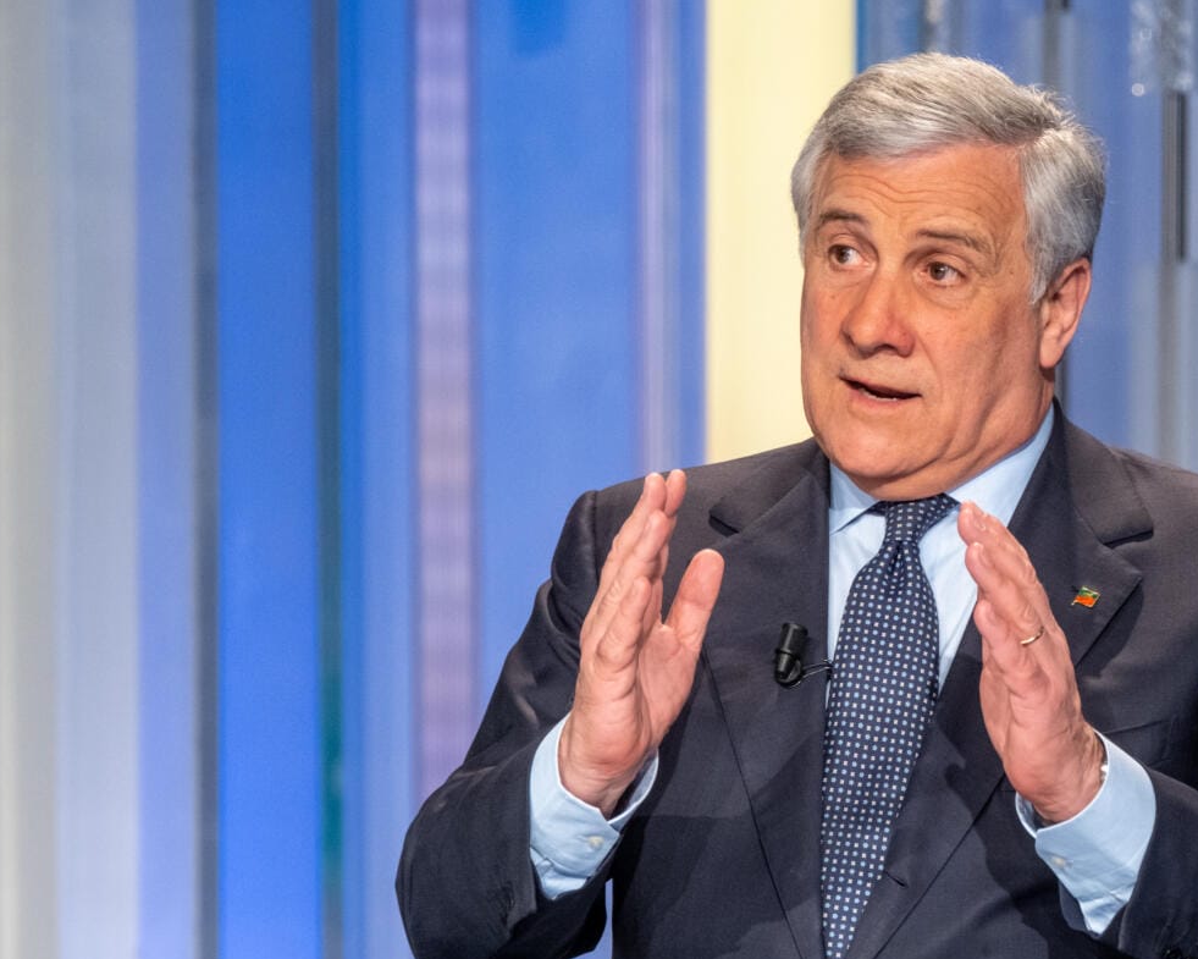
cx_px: 732
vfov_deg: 4.3
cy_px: 487
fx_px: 12907
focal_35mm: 364
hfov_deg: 5.3
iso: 2500
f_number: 6.4
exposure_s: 1/210
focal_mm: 211
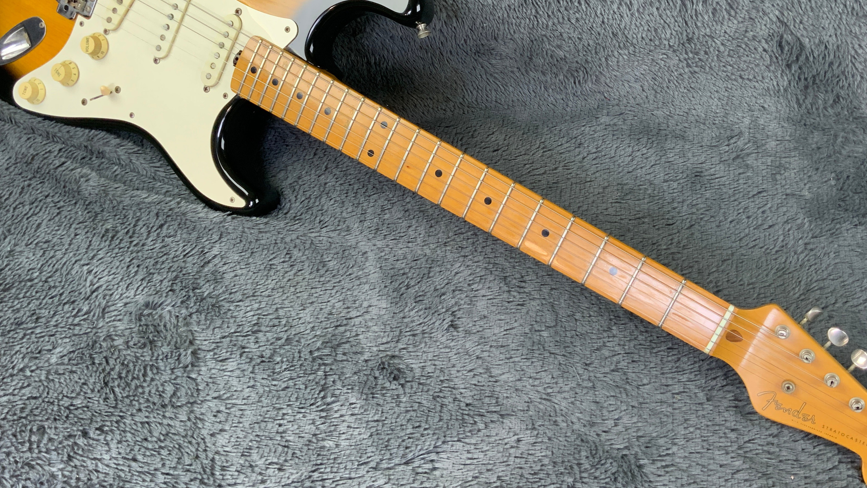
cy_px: 177
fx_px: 874
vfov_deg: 31.0
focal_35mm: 38
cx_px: 461
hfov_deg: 52.7
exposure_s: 1/66
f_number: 1.8
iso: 64
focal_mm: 3
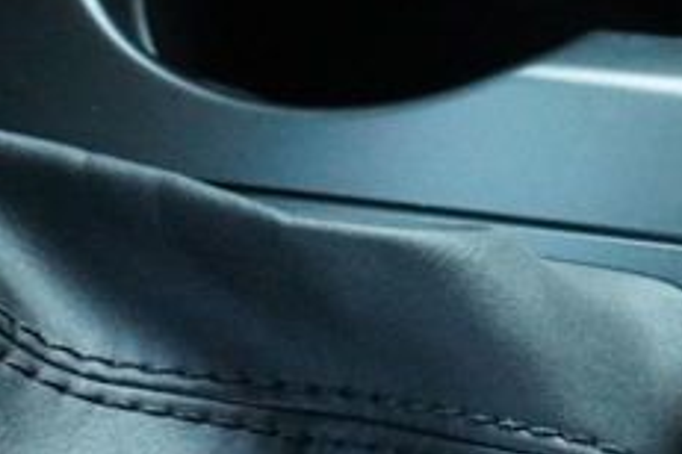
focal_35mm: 133
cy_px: 383
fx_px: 2519
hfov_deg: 13.8
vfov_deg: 10.3
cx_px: 1225
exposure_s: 1/160
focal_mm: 20
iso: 4000
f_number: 4
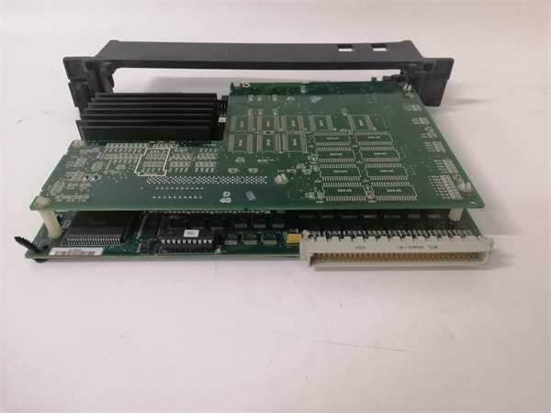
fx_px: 414
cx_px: 276
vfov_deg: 53.1
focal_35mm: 26
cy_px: 206
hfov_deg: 67.3
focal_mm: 3.81
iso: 250
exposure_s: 1/33.3
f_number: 2.2
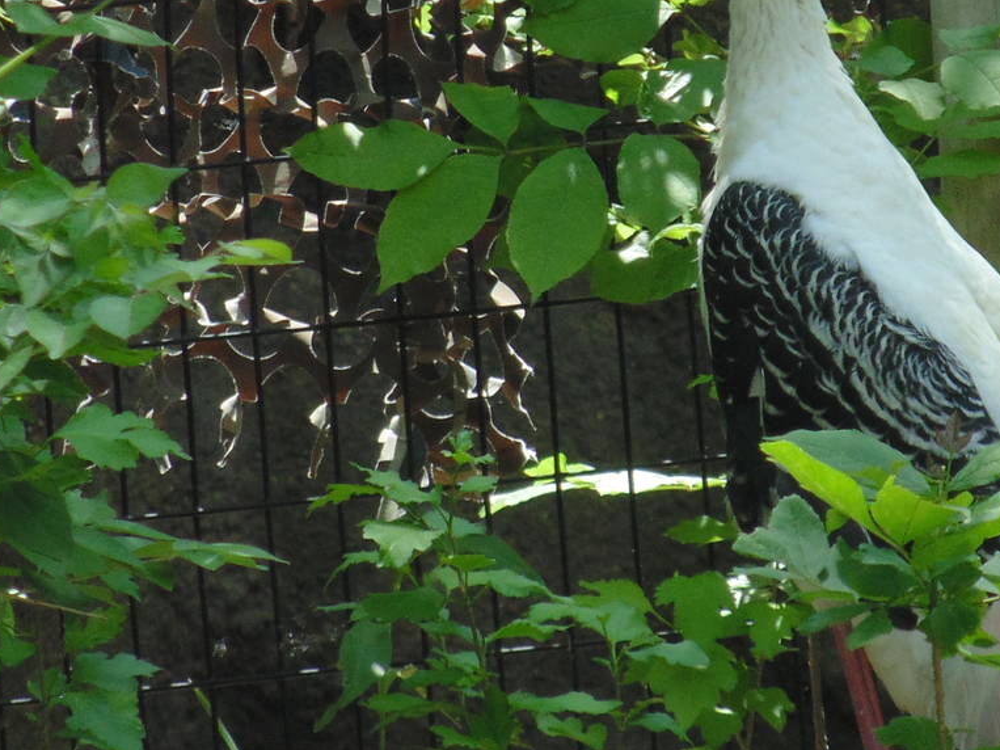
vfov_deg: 1.2
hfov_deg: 1.6
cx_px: 779
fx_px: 35123
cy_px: 198
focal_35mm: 1216
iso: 100
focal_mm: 104
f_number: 5.9
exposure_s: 1/125
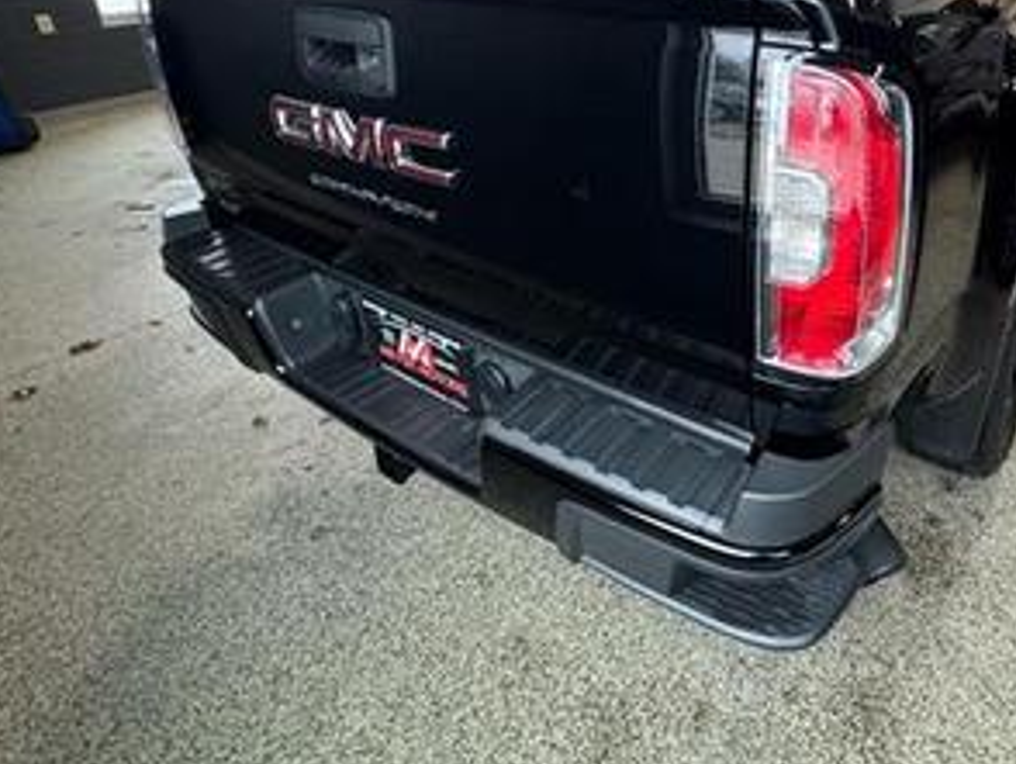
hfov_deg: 67.9
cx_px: 736
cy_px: 162
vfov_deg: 53.4
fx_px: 705
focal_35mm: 24
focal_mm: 2.22
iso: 400
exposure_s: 1/60
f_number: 2.2
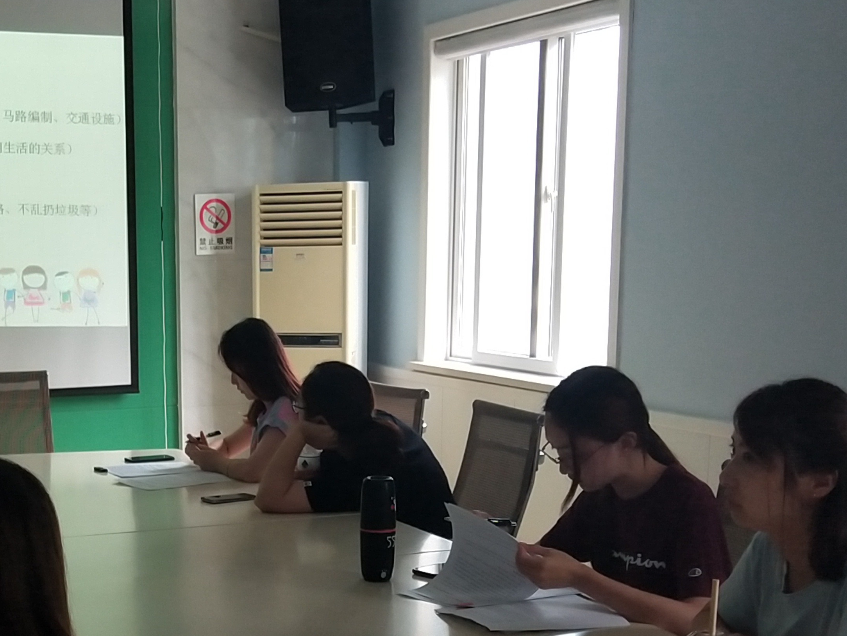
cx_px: 183
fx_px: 1664
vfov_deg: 21.3
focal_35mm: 68
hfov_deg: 28.0
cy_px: 511
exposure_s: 1/50
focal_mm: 5.5
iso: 59
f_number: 1.7
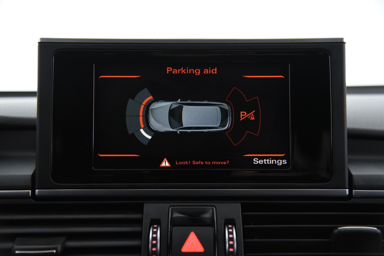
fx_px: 587
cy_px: 128
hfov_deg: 36.2
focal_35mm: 55
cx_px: 192
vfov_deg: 24.6
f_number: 4
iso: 4000
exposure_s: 1/30
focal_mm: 55
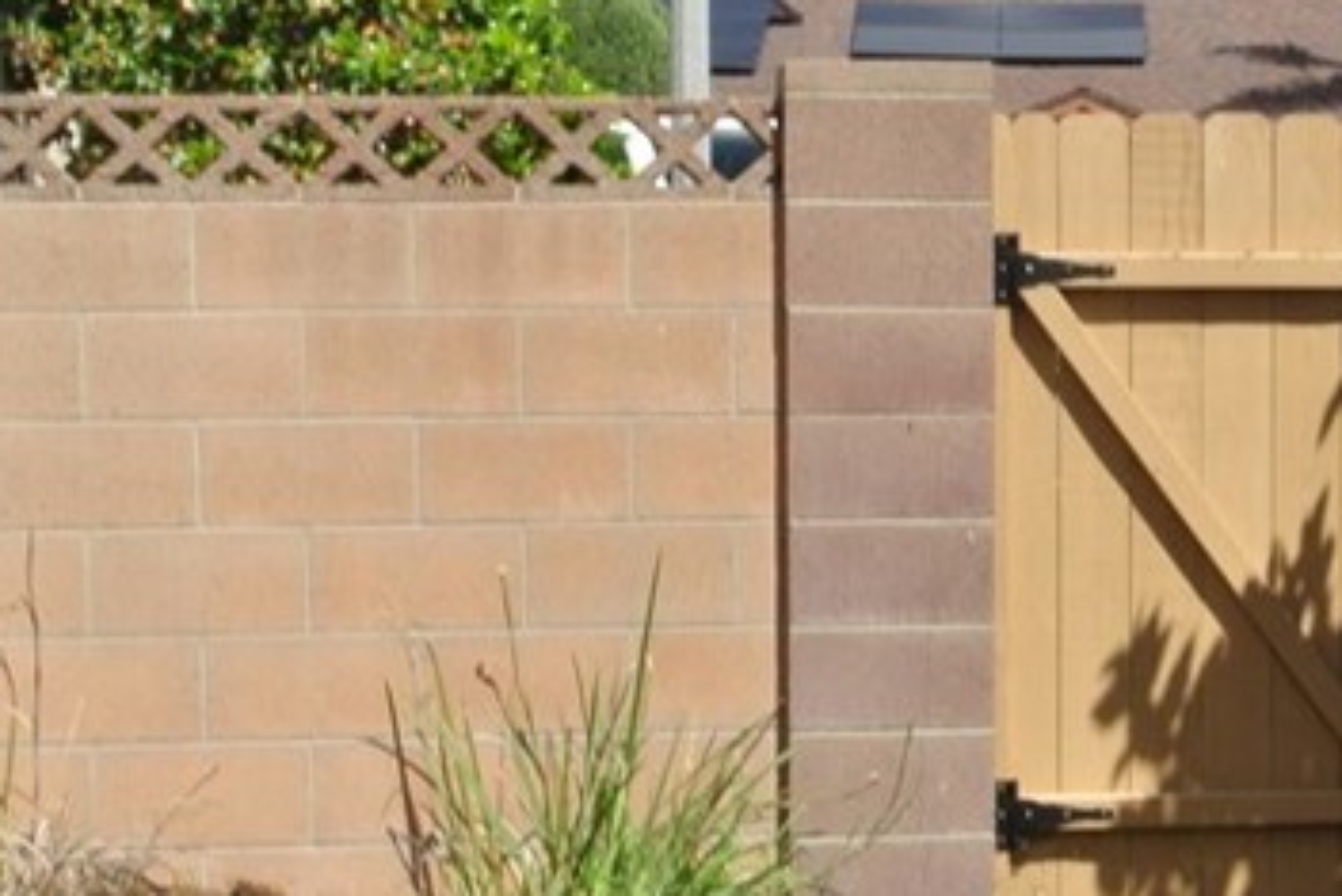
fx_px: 3580
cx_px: 1083
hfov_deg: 21.0
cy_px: 570
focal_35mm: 96
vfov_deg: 14.2
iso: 100
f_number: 16
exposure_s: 1/60
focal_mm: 12.5
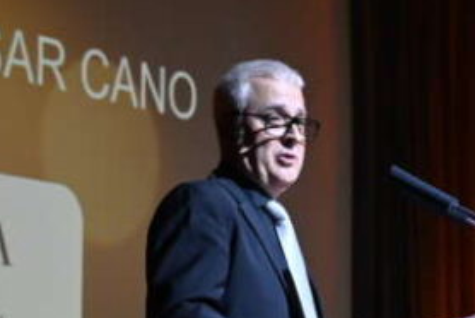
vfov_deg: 7.9
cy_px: 280
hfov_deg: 11.7
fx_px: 2285
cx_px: 531
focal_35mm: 173
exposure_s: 1/1000
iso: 3200
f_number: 4
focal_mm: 47
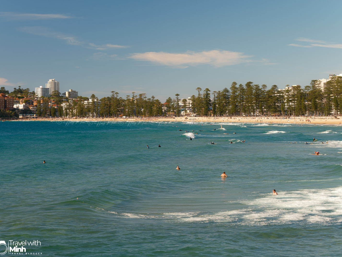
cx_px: 172
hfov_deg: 21.3
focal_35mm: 92
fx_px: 909
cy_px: 122
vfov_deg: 16.1
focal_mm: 110
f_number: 8
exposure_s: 1/200
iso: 250
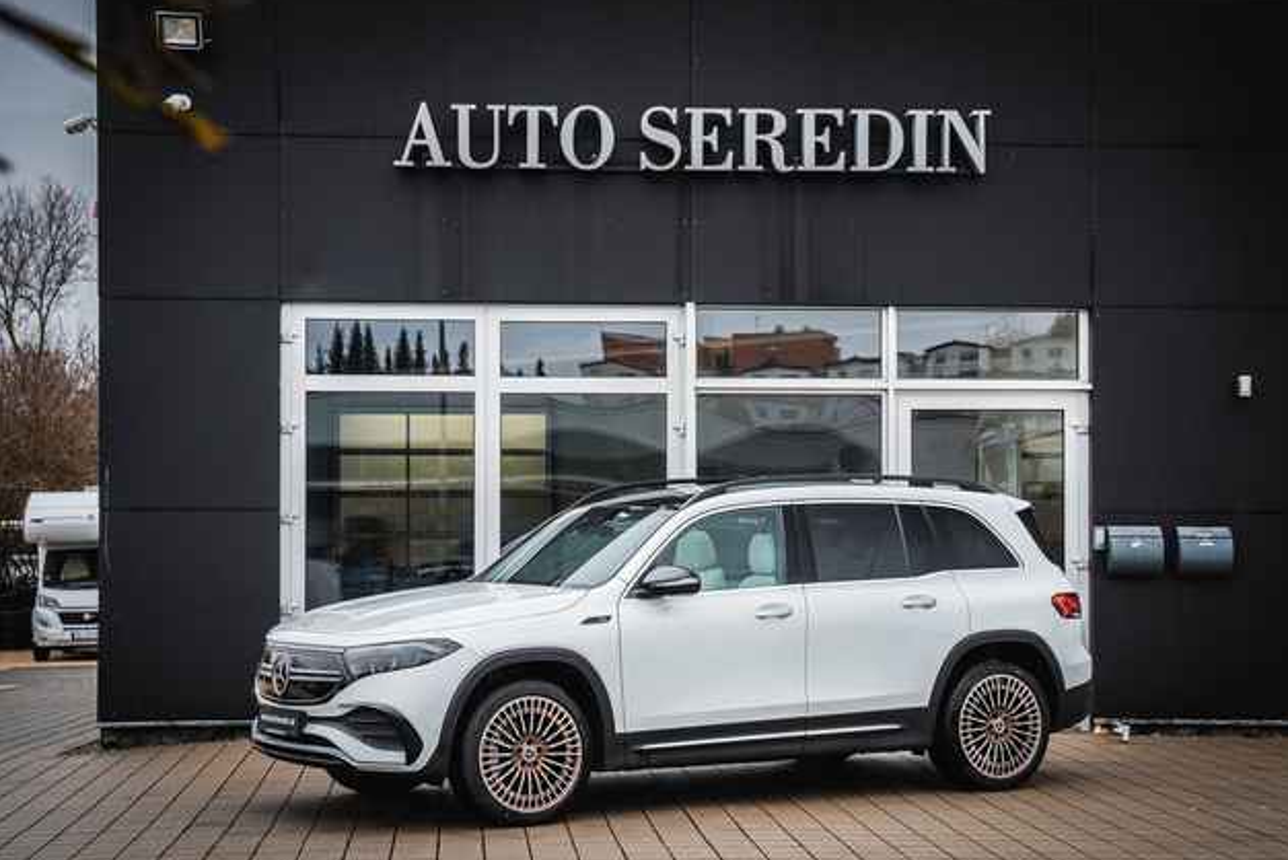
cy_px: 440
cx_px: 677
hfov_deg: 33.9
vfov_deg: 23.0
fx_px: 2112
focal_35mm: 59
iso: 1000
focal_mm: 56
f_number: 5.6
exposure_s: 1/160
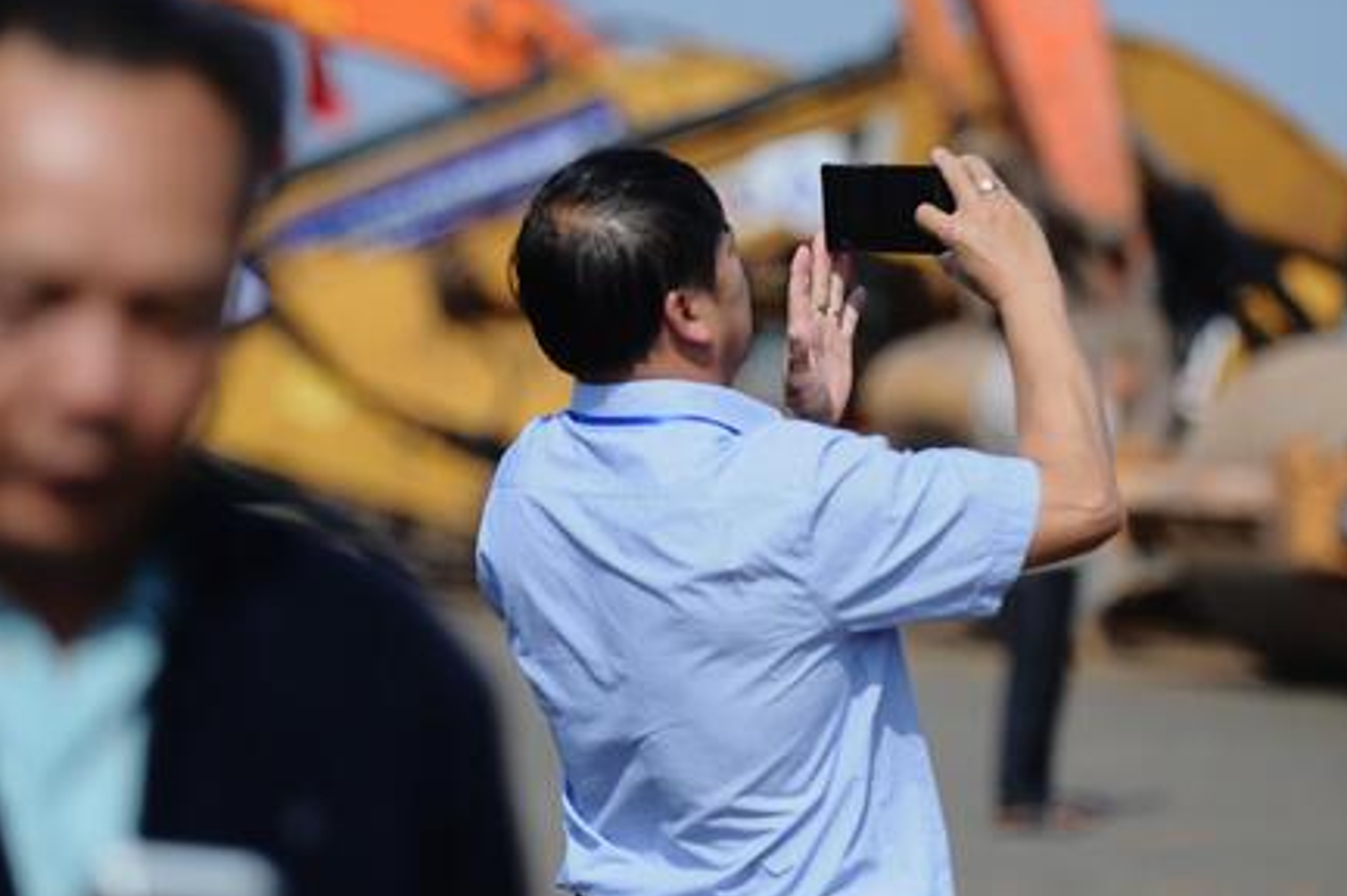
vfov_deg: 6.3
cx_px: 743
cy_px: 381
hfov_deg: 9.5
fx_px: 8076
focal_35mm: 216
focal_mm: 130
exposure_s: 1/3200
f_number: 2.8
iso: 200
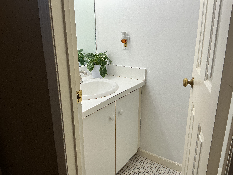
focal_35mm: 29
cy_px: 88
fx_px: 195
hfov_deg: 61.7
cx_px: 116
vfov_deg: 48.2
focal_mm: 3
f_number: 1.8
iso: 40
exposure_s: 1/120
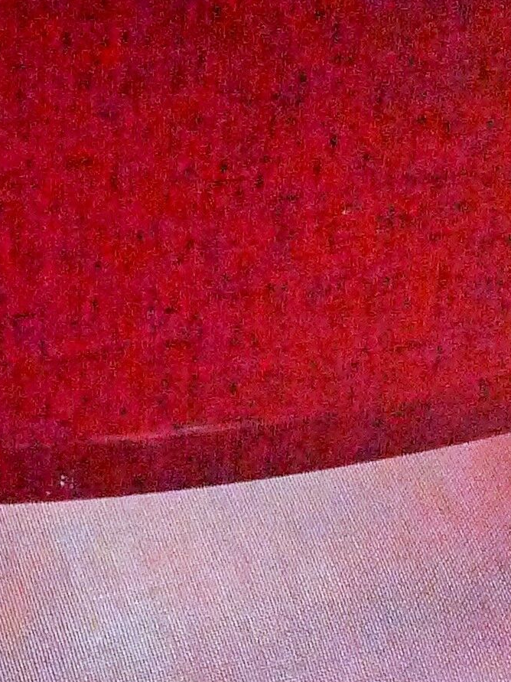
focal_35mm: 131
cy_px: 718
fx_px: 2579
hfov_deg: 11.3
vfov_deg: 14.7
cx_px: 197
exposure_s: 1/40
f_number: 2.2
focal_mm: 6.8
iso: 800
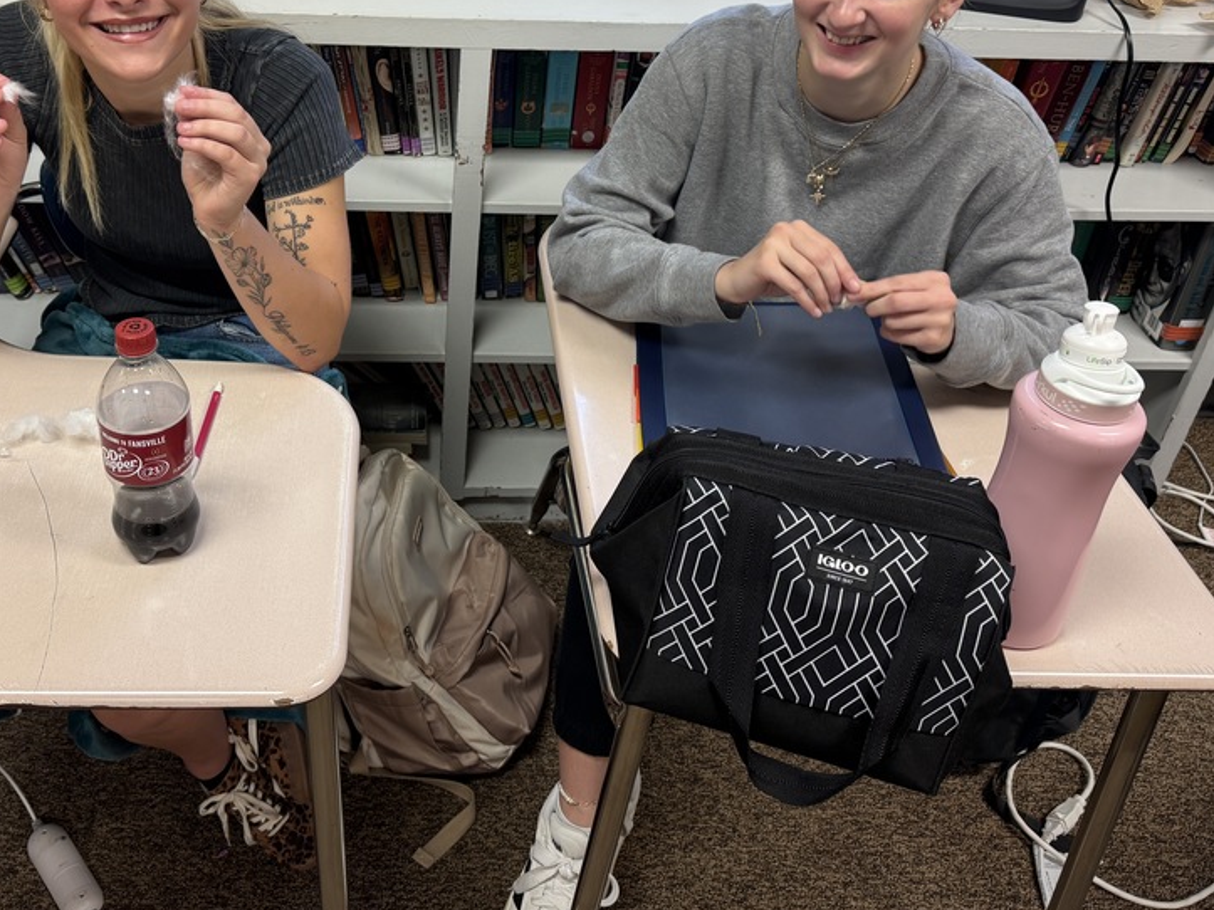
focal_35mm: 34
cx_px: 452
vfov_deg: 41.2
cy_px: 301
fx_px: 1192
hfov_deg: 53.3
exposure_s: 1/60
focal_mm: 6.76
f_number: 1.78
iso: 125
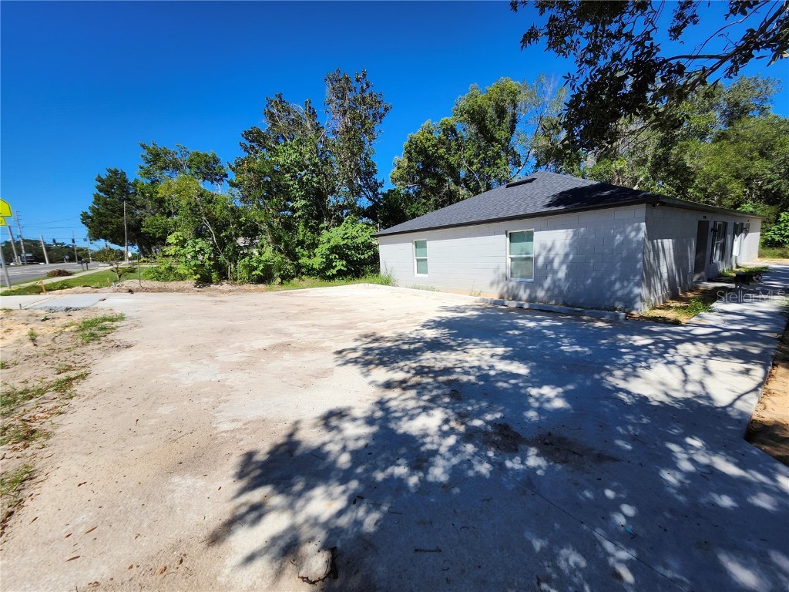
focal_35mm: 13
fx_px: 296
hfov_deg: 106.2
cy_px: 296
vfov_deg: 89.9
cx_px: 394
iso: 40
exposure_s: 1/1789
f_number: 2.2
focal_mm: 1.74
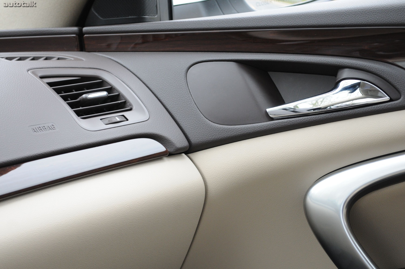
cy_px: 134
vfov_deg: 18.9
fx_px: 809
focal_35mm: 72
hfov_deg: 28.1
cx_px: 202
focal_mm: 48
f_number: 5.6
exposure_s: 1/50
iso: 640
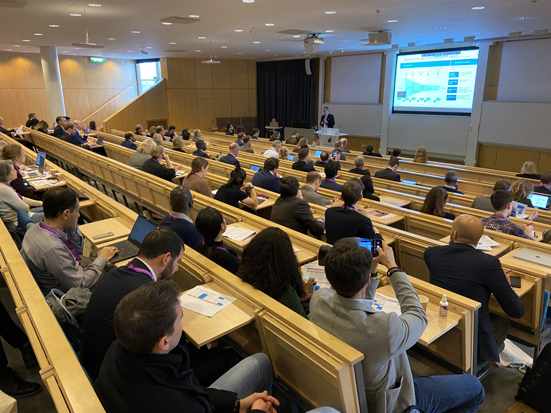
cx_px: 276
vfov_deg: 53.1
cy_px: 206
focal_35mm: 26
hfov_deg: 67.3
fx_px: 414
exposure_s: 1/33
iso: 400
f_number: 1.8
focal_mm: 4.25
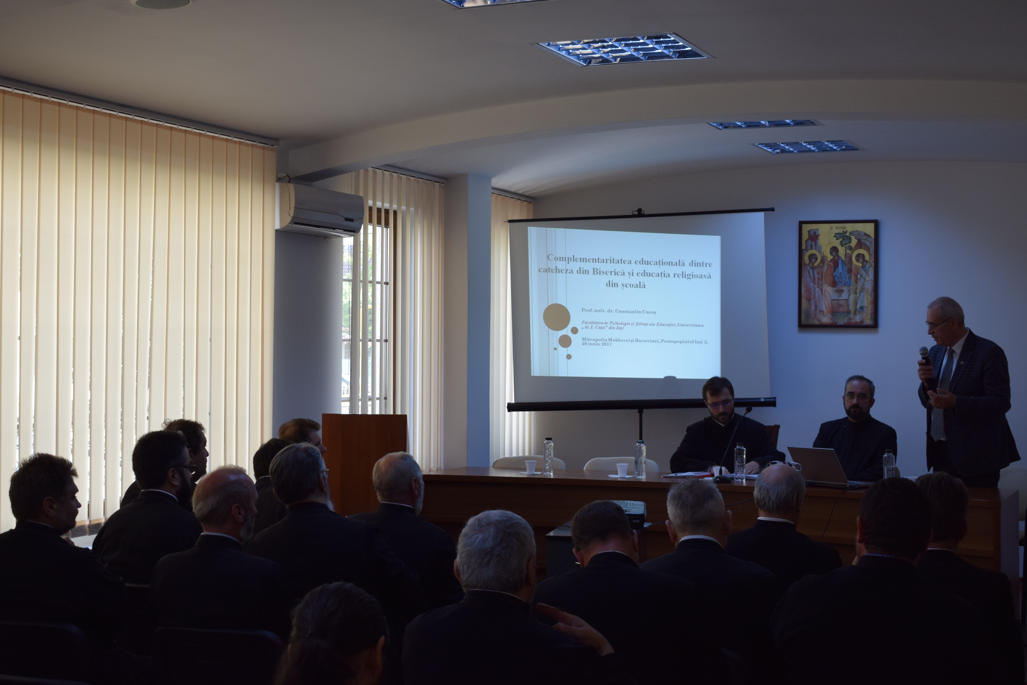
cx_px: 457
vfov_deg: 24.8
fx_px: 1557
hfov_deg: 36.5
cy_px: 296
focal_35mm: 55
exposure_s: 1/125
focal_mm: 31
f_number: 5.6
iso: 400
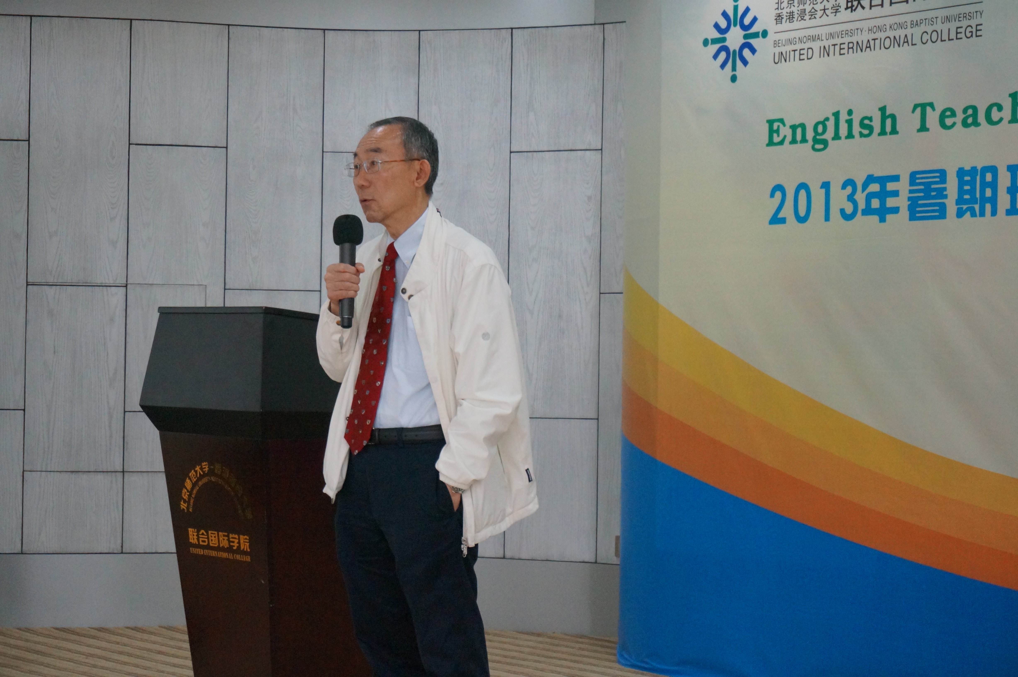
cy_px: 338
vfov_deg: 18.1
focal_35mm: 75
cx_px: 509
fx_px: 2119
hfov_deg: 27.0
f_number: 5.6
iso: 3200
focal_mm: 50
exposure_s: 1/160
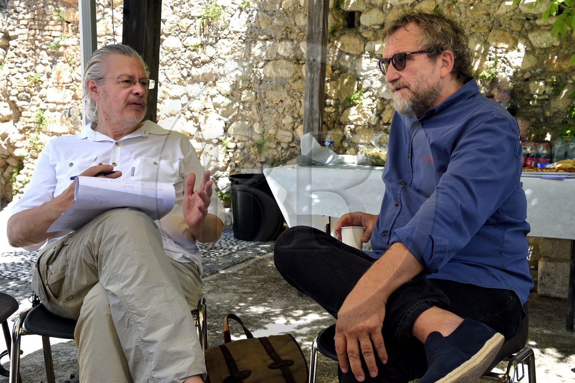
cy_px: 192
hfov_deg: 48.5
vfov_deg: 33.4
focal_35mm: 40
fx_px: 639
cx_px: 288
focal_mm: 40
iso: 800
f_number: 11
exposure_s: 1/400
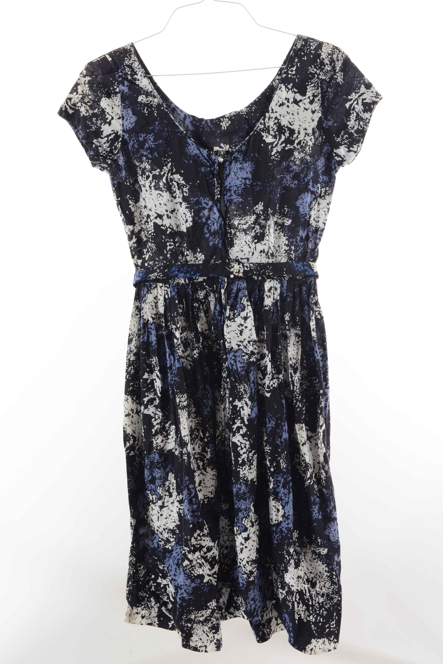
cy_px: 337
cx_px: 223
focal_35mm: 54
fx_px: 988
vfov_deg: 37.2
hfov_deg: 25.3
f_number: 18
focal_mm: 35
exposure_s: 1/80
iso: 400
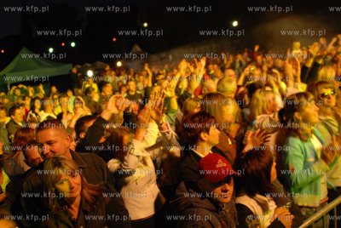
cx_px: 170
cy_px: 114
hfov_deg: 53.1
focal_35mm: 36
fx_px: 341
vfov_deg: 37.0
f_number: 2.8
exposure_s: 1/60
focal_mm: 24
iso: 400
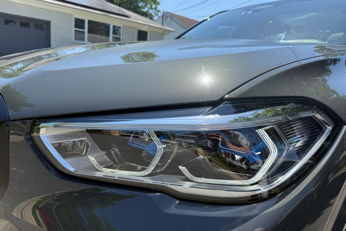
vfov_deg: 51.2
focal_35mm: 25
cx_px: 173
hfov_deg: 71.5
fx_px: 240
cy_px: 125
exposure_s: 1/2232
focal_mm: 6.76
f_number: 1.78
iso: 80
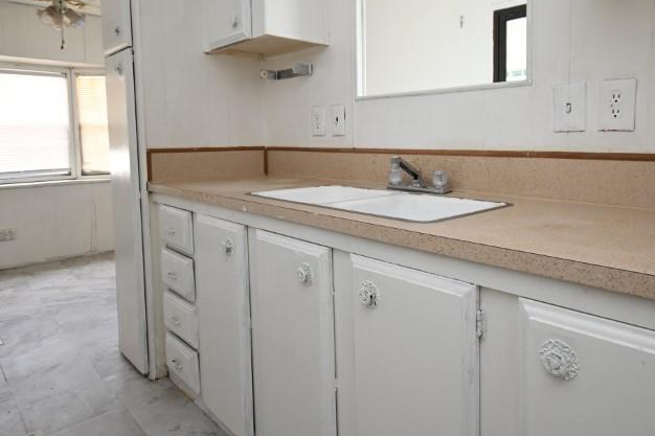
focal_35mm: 23
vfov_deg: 54.6
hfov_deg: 75.5
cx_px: 385
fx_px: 418
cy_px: 170
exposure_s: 1/60
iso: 560
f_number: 4.5
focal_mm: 10
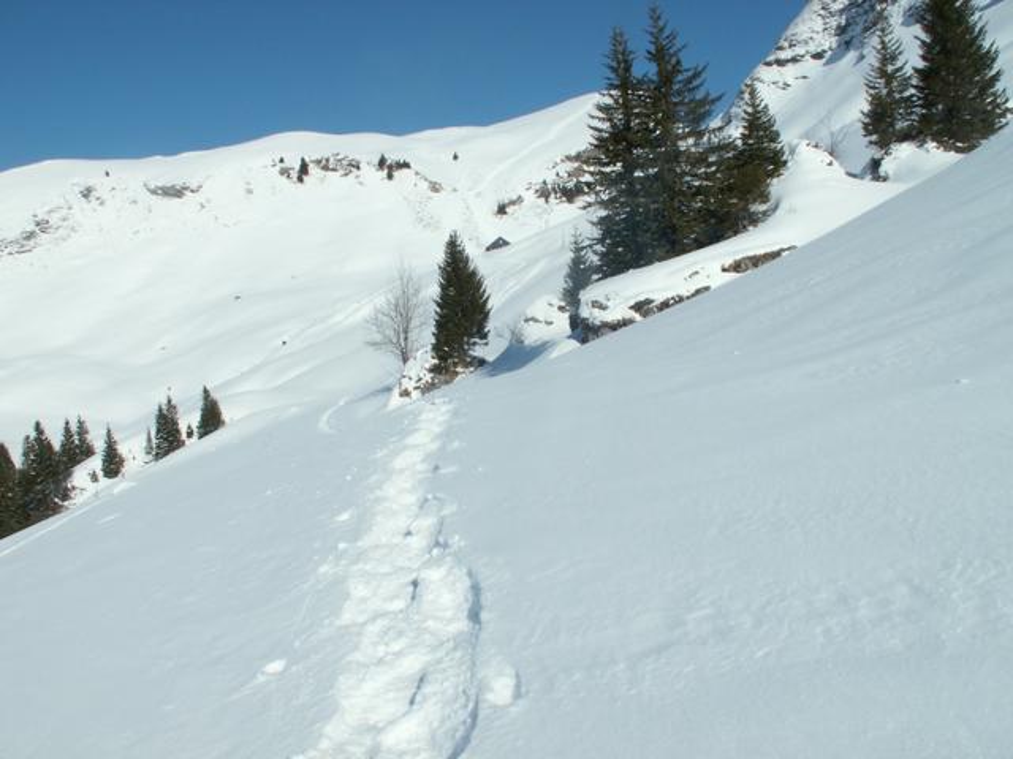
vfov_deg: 40.7
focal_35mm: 35
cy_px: 380
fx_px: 1024
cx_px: 506
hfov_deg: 52.6
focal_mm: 5.86
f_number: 8
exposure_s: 1/400
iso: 50
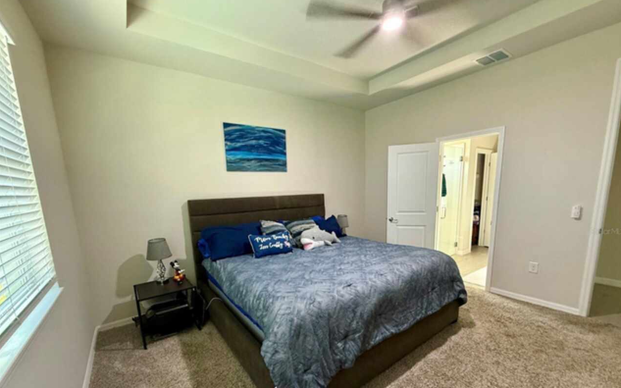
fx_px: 254
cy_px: 231
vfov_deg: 74.0
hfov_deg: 101.5
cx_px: 313
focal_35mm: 15
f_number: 2.2
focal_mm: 2.22
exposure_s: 1/60
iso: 400
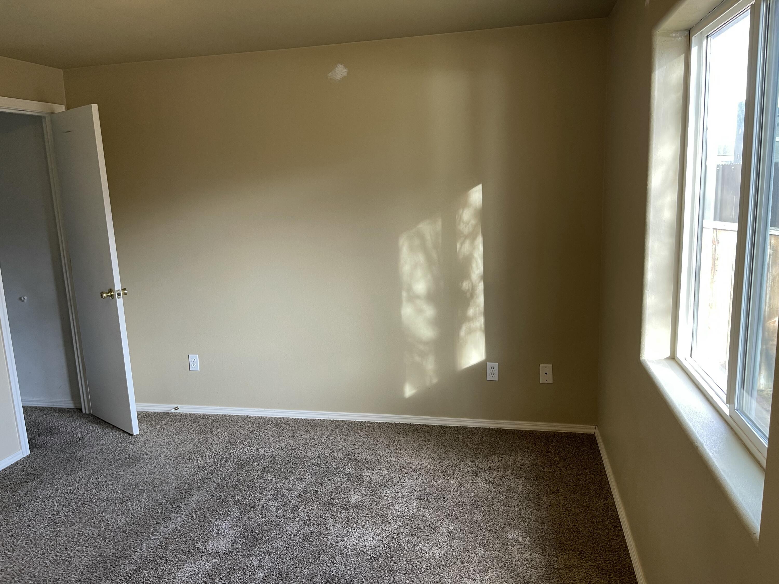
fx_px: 563
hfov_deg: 69.4
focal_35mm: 25
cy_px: 292
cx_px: 390
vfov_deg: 54.9
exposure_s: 1/60
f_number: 1.6
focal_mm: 5.1
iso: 125
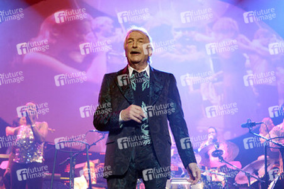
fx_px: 650
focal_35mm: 82
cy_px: 94
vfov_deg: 16.5
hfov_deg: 24.6
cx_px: 142
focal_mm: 55
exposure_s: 1/180
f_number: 2.8
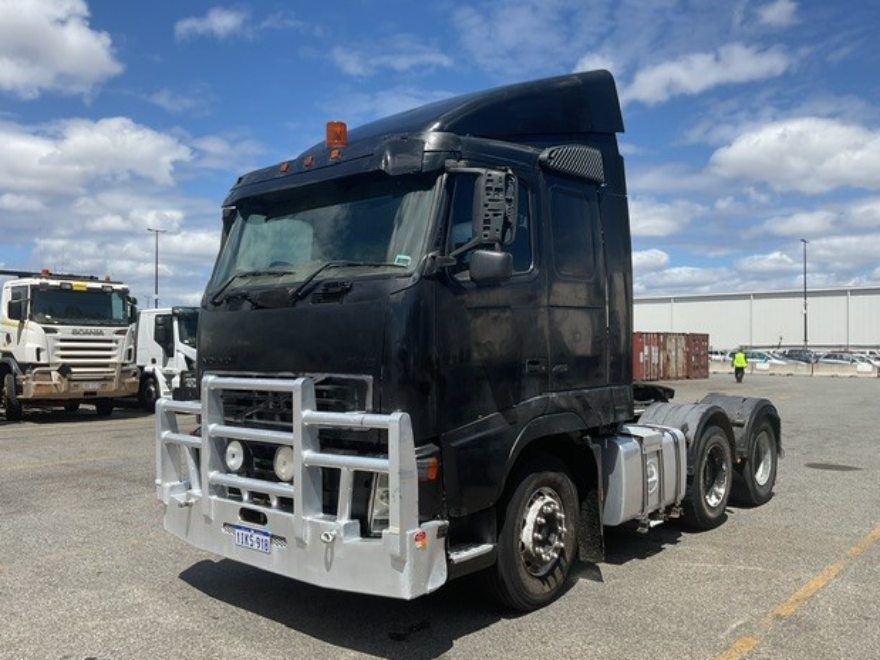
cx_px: 446
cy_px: 337
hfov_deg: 60.0
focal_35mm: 30
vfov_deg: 46.8
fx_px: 763
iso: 16
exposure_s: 1/2667
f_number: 1.8
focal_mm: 3
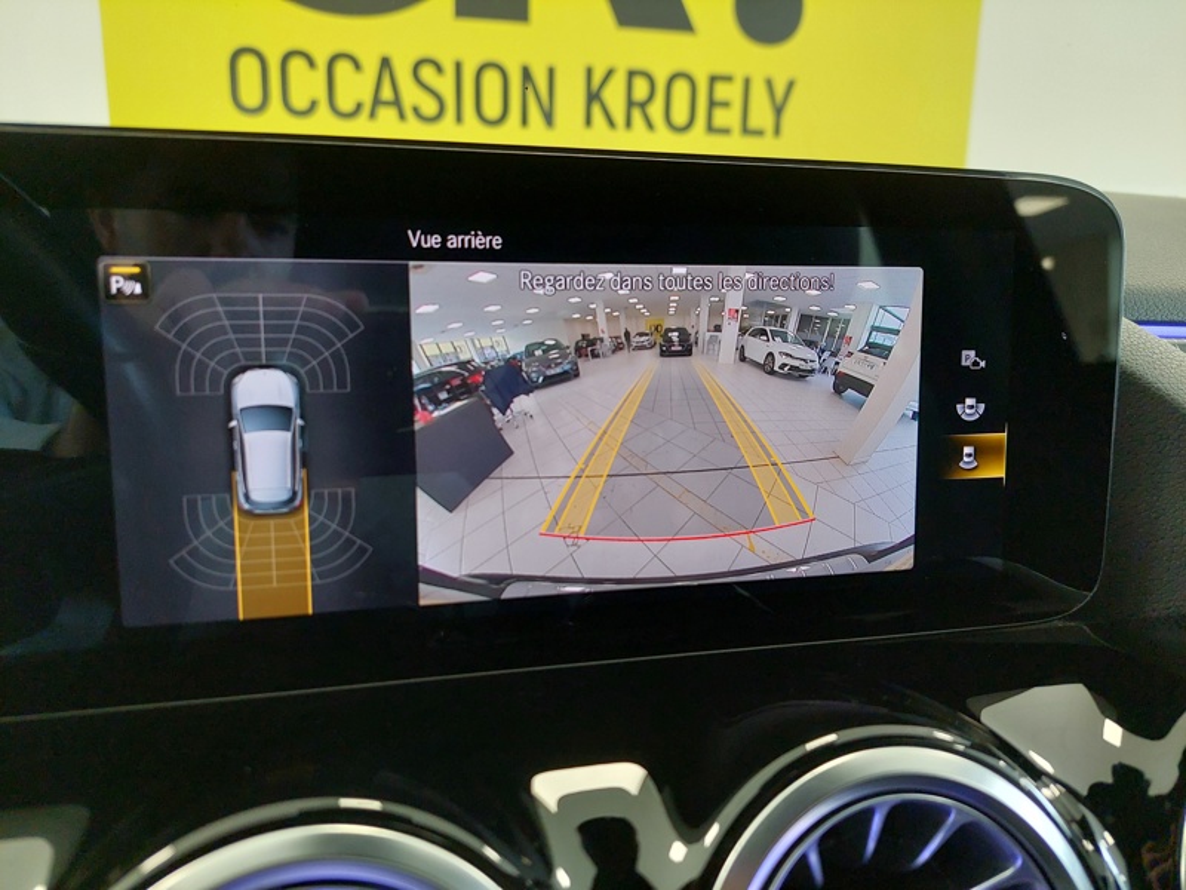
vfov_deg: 54.9
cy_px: 445
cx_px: 593
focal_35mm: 25
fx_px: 857
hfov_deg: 69.4
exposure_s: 1/50
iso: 320
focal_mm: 5.23
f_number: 1.8
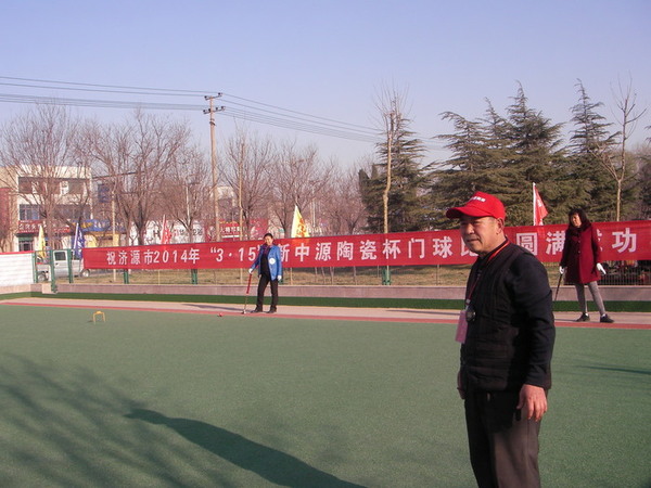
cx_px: 326
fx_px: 715
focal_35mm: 38
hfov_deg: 49.0
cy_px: 244
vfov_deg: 37.7
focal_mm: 6.3
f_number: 6.6
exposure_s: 1/184
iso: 50
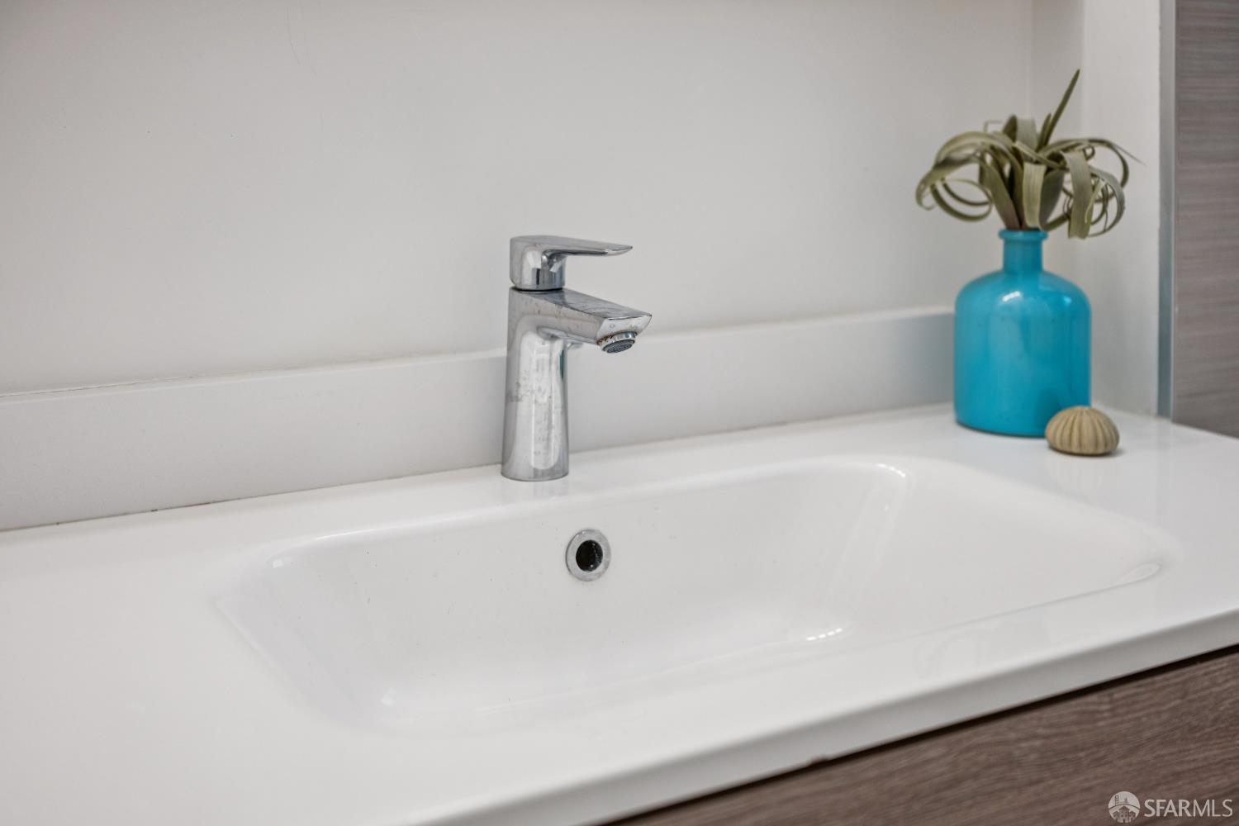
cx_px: 620
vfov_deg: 33.4
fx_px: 1377
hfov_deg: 48.5
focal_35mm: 40
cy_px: 413
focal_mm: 40
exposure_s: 1/80
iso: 180
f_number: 2.8
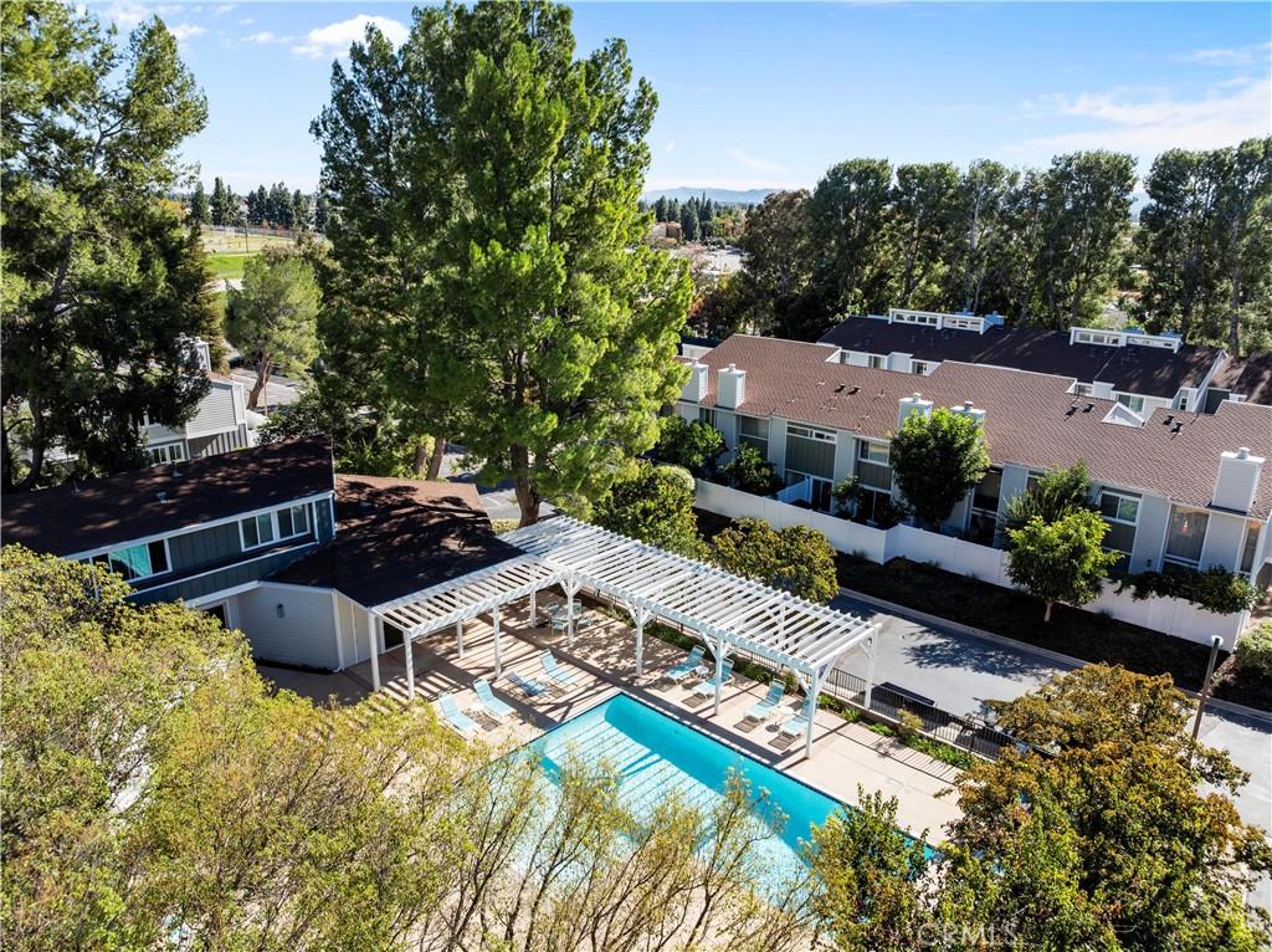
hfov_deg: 71.6
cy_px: 476
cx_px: 636
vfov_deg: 56.7
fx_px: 881
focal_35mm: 24
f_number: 4.5
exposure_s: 1/500
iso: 100
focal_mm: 12.29
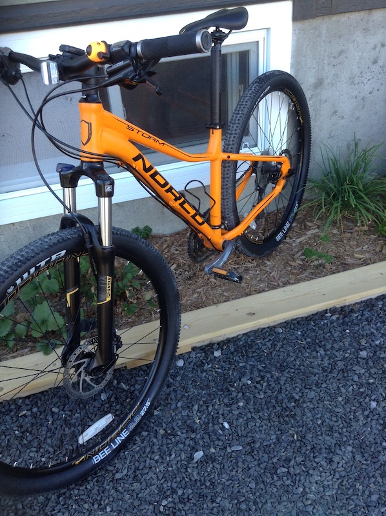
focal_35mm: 33
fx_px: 492
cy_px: 258
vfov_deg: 55.4
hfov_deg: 42.9
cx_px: 193
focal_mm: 3.3
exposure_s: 1/120
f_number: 2.4
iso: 50
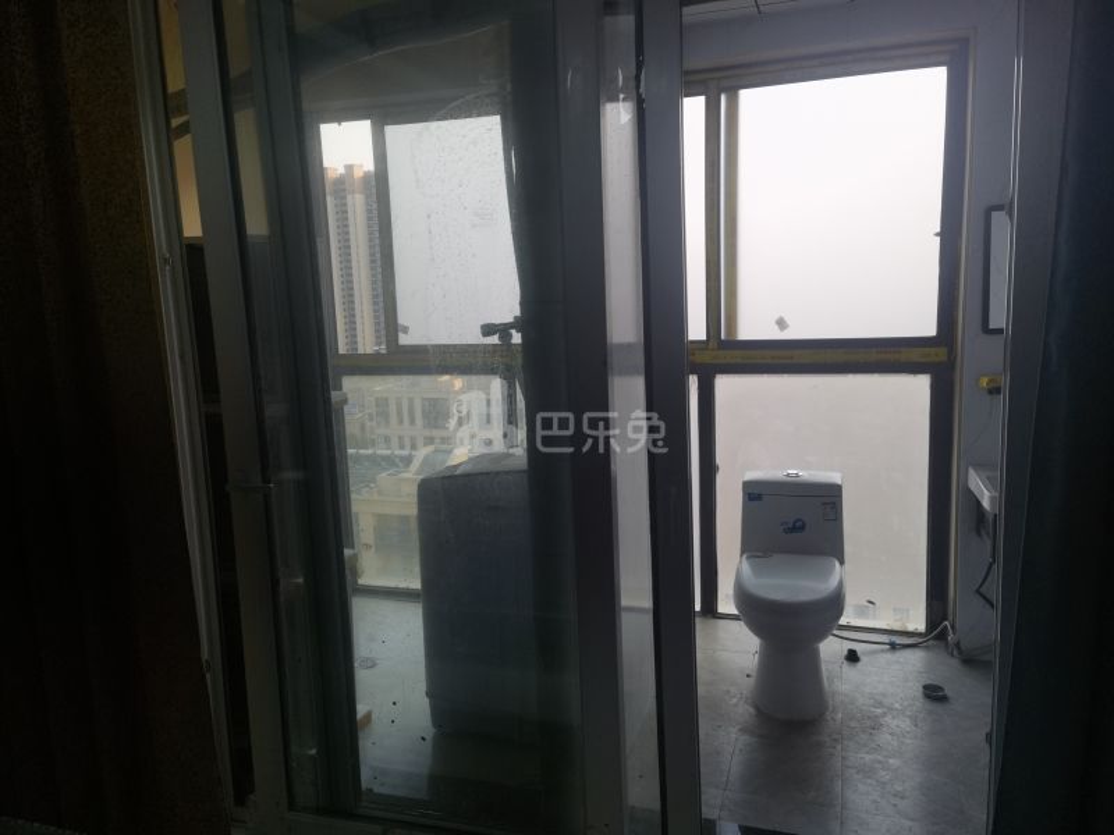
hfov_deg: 65.3
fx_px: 869
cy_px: 418
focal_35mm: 27
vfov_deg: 51.4
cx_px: 557
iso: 50
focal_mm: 6.67
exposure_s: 1/251
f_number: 1.9
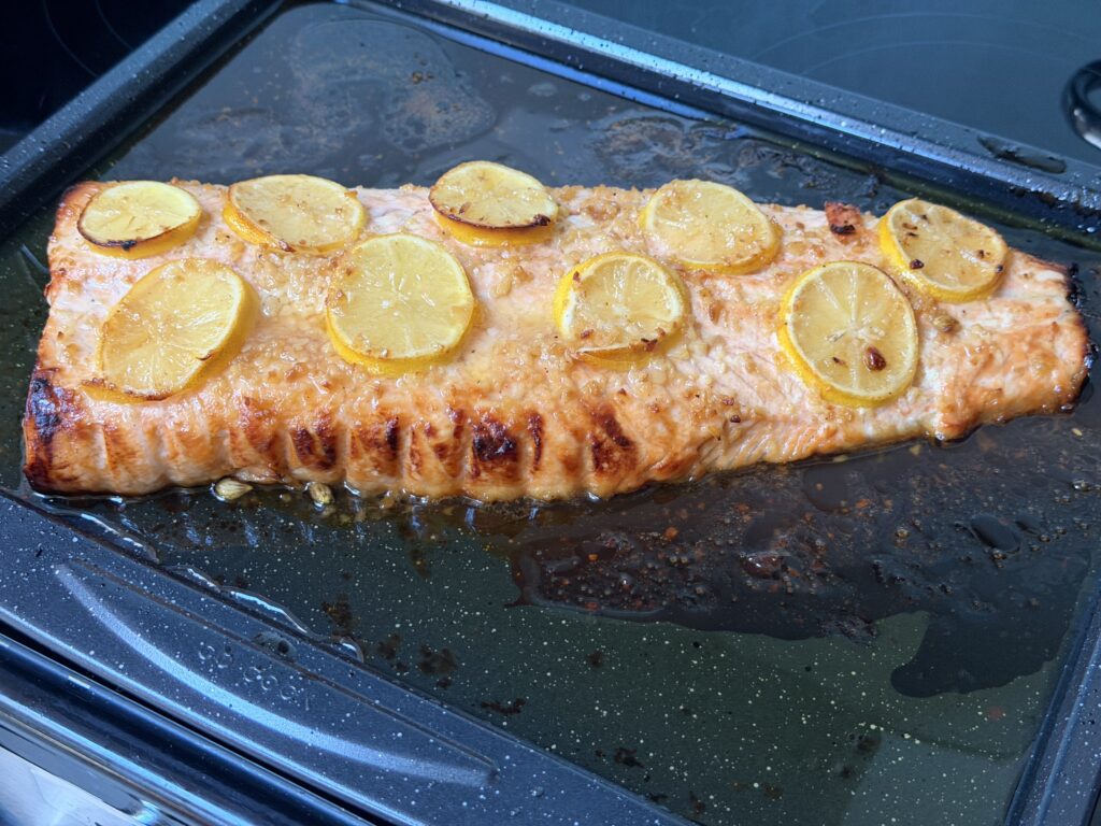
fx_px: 1527
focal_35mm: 48
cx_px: 550
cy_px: 413
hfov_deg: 39.7
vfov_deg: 30.3
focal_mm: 6.76
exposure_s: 1/33
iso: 320
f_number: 1.78
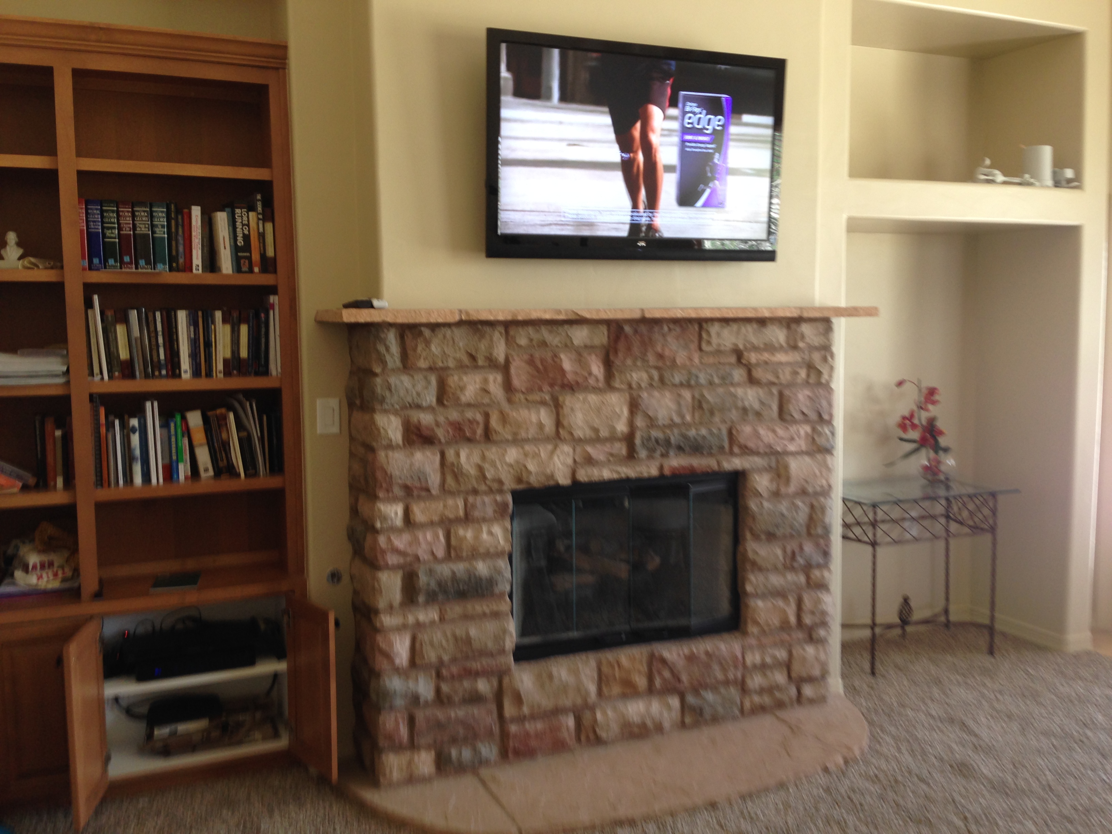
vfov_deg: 42.9
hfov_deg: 55.4
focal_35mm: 33
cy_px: 417
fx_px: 1060
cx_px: 556
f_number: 2.4
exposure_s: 1/20
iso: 50
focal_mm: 4.12
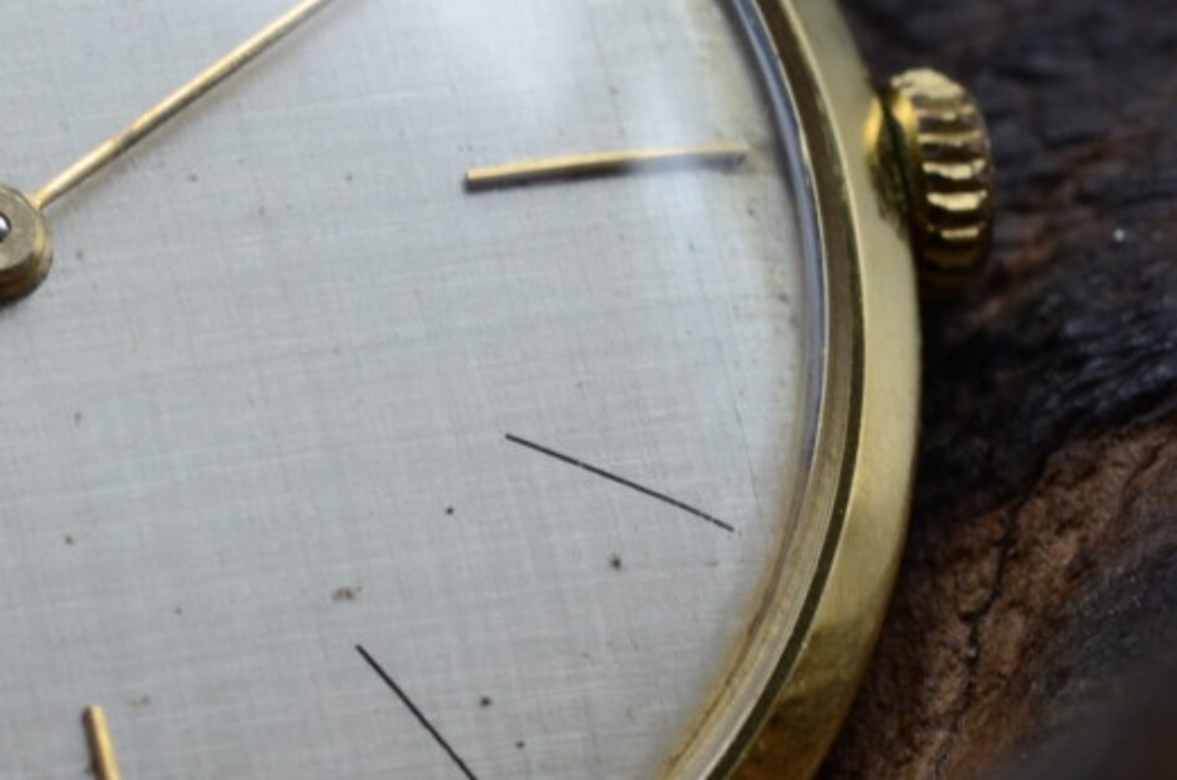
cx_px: -18
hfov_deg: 8.5
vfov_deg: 5.6
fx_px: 7895
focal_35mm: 242
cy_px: 237
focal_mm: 60
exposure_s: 1/50
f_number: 11
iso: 250
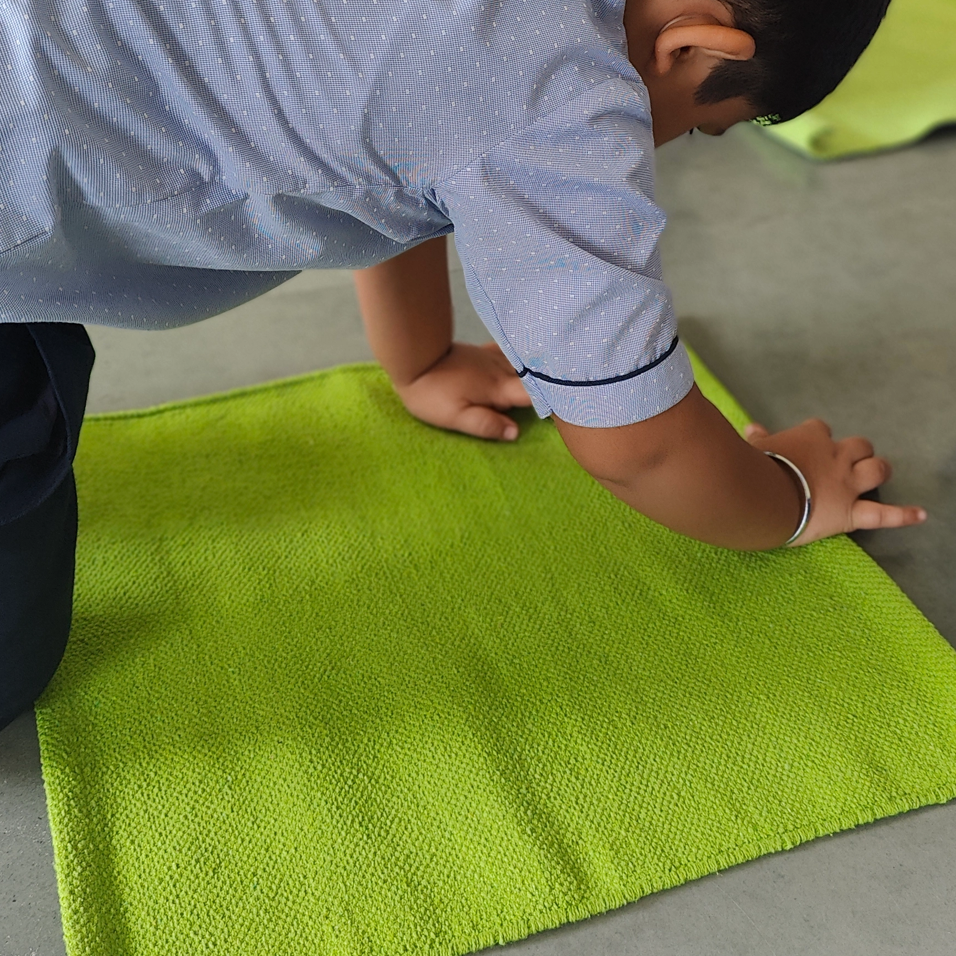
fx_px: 1469
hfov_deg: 36.1
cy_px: 195
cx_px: 452
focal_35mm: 47
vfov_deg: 35.0
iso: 160
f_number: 2.8
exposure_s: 1/100
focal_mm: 6.06
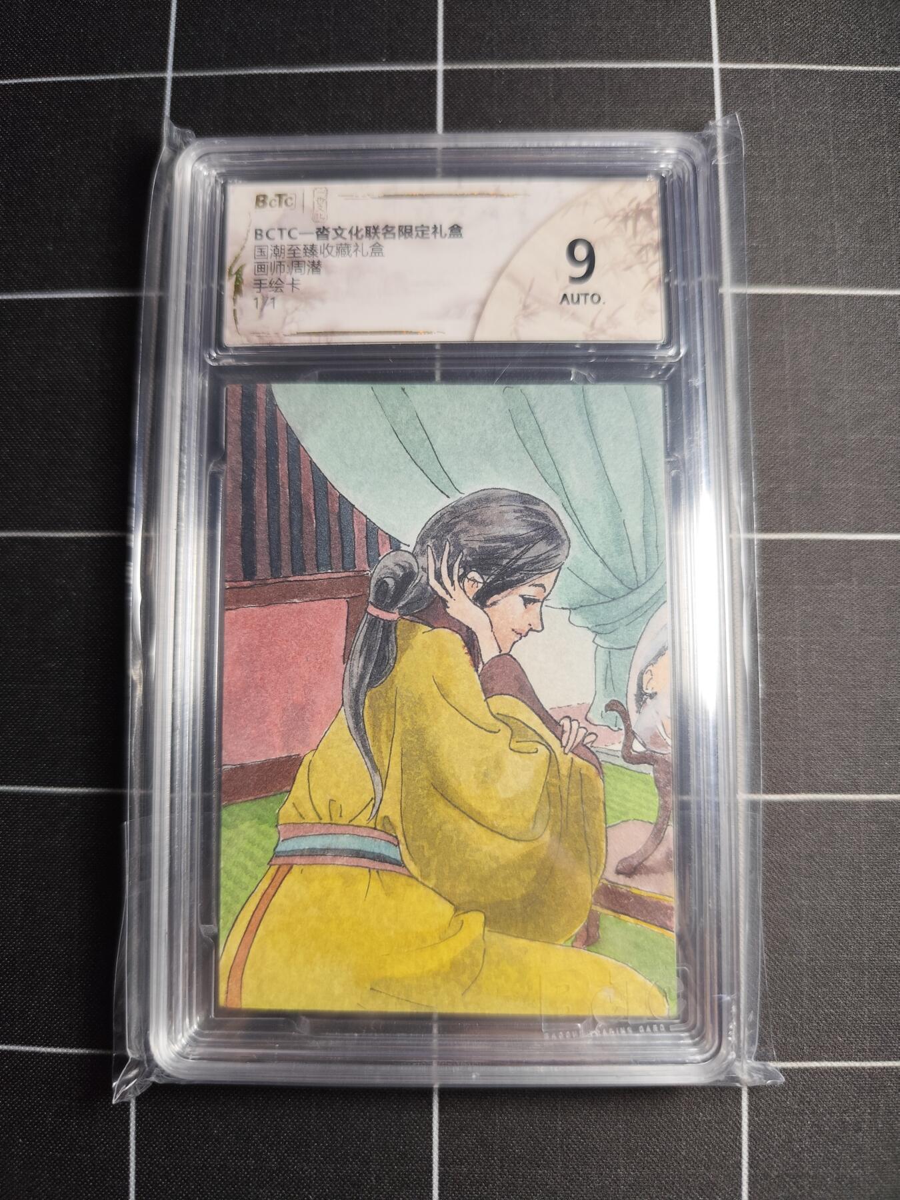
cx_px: 450
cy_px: 600
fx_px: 797
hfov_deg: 58.9
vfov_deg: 73.9
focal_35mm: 23
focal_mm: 6.14
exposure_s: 1/100
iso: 160
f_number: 1.65
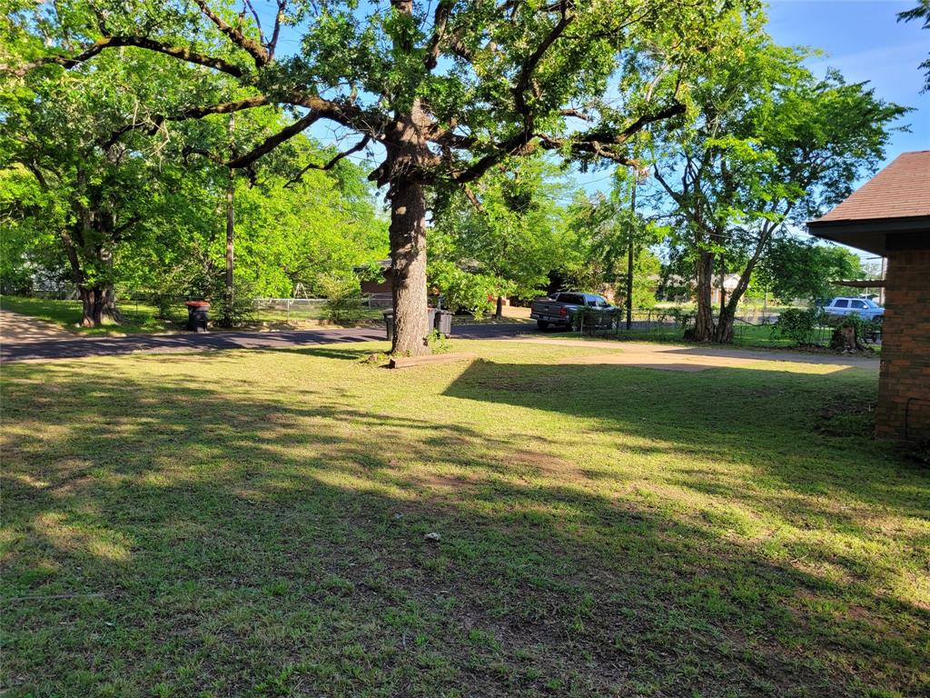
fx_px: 699
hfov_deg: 67.3
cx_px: 465
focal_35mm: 26
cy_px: 349
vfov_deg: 53.1
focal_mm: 5.4
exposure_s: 1/590
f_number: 1.8
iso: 40
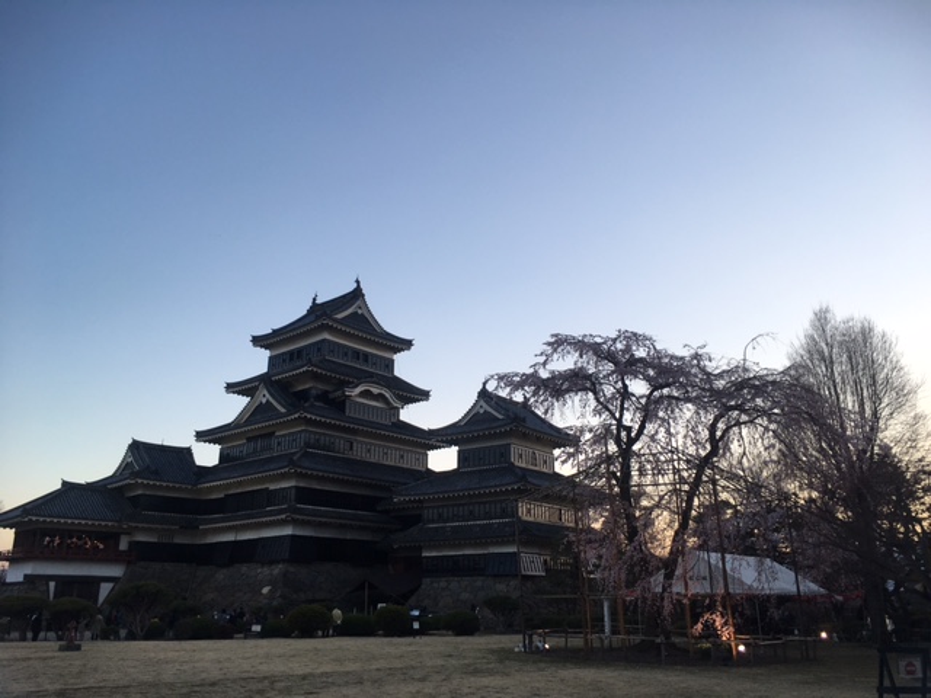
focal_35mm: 29
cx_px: 466
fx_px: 780
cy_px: 349
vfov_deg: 48.2
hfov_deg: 61.7
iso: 25
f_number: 2.2
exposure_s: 1/164
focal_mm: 4.15
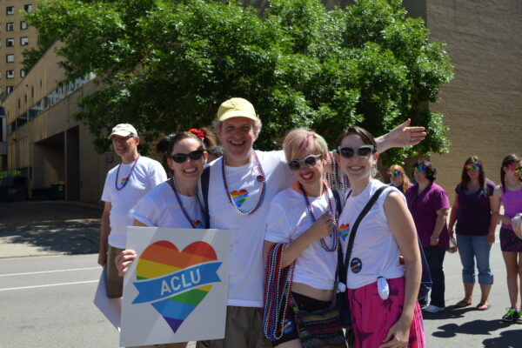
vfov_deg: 34.2
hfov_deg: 49.6
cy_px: 174
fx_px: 565
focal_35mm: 39
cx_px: 261
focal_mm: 26
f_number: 8
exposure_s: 1/250
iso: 125
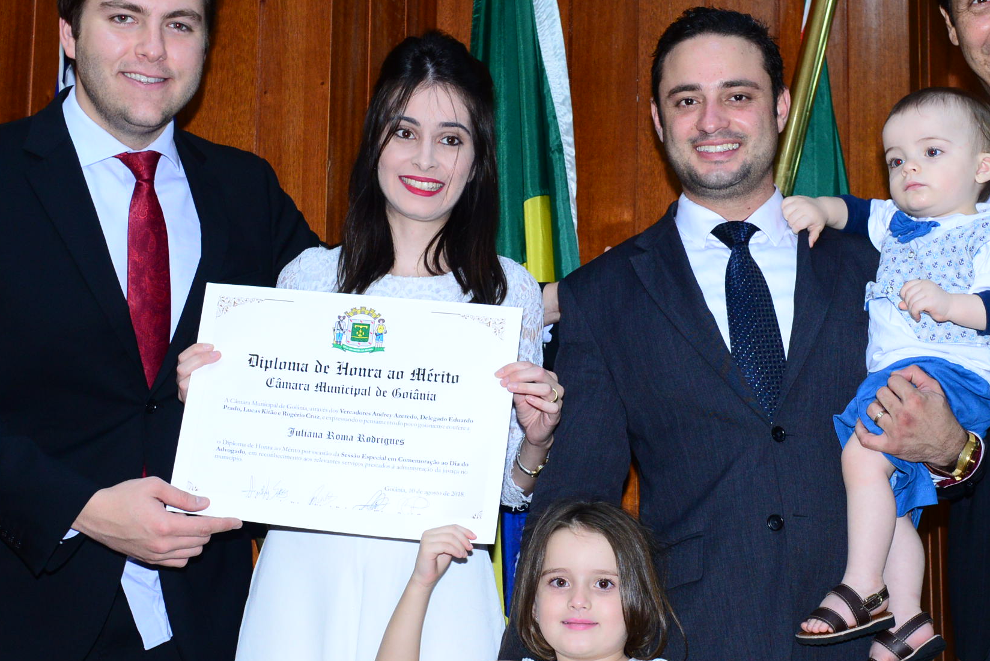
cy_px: 364
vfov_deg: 18.7
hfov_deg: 27.6
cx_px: 588
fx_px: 2008
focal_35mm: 73
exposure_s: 1/125
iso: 2000
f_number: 5.6
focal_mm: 40
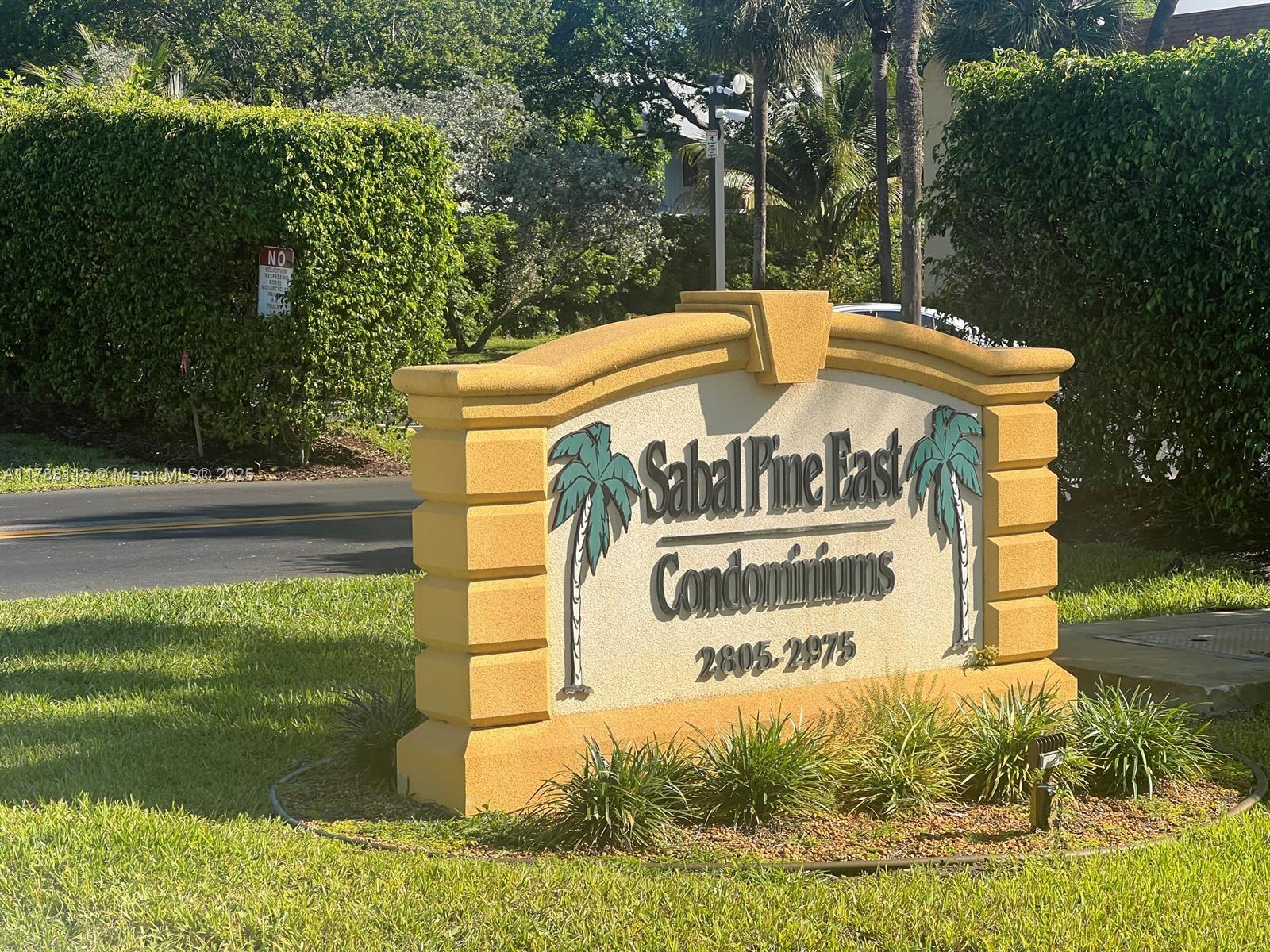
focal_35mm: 77
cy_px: 476
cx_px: 635
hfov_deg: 25.3
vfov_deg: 19.1
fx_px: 2825
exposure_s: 1/402
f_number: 2.8
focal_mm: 9
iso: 32
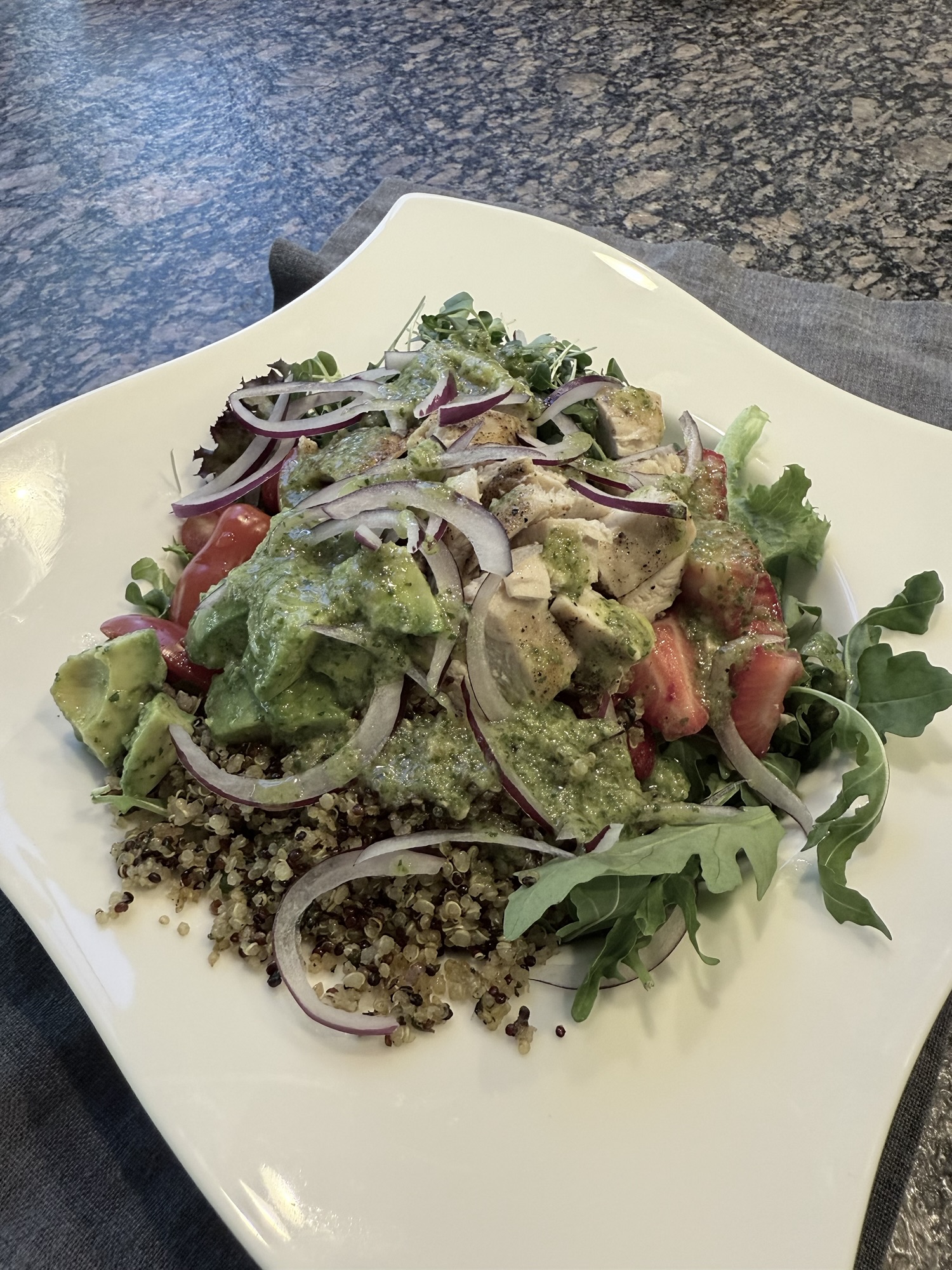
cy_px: 635
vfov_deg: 71.6
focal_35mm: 24
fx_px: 880
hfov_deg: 56.8
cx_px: 476
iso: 200
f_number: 2.2
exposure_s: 1/104
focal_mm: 2.22
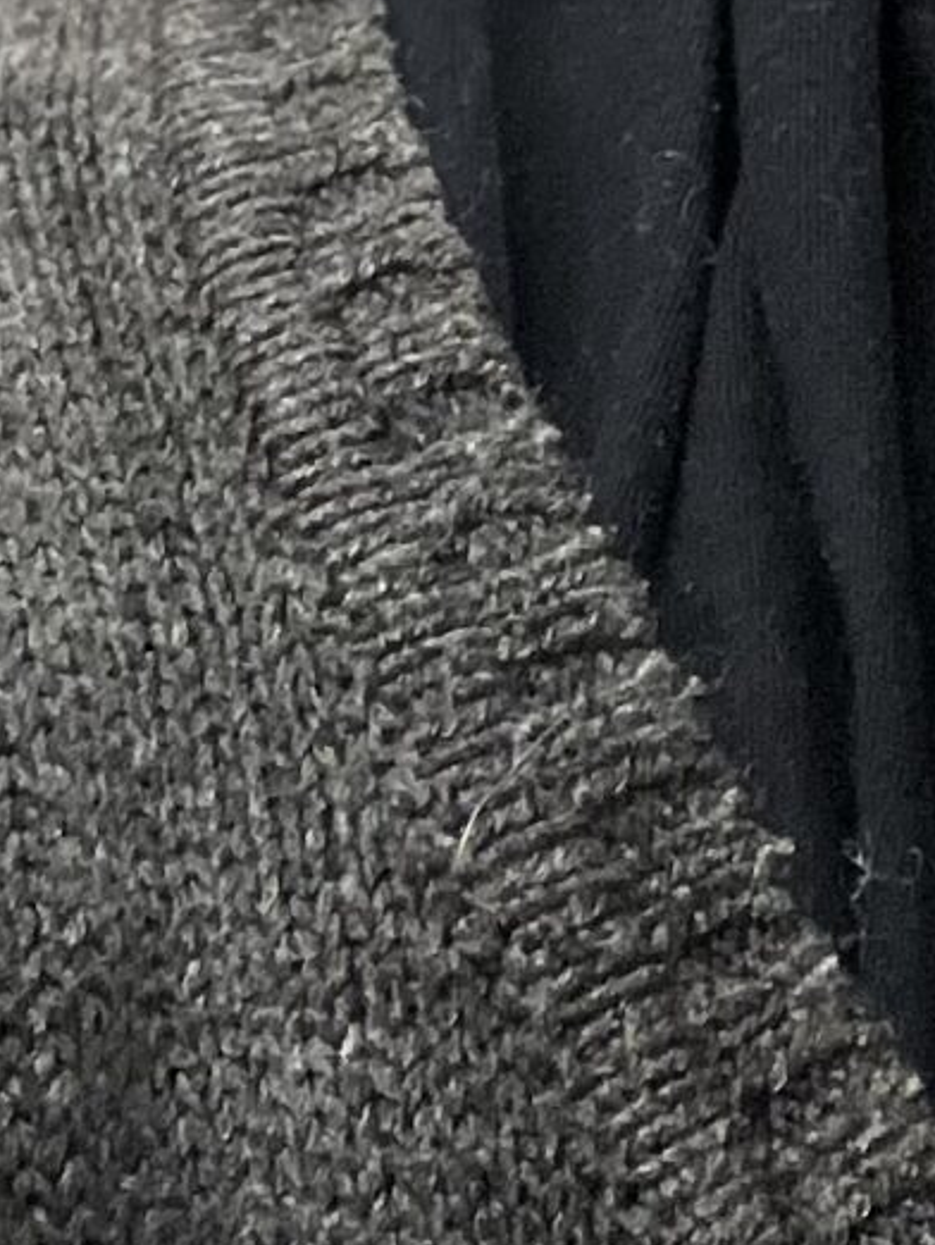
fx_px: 5290
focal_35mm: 147
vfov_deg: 11.6
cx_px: 1517
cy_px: -1488
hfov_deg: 9.7
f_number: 2.2
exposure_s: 1/50
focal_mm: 2.71
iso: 320
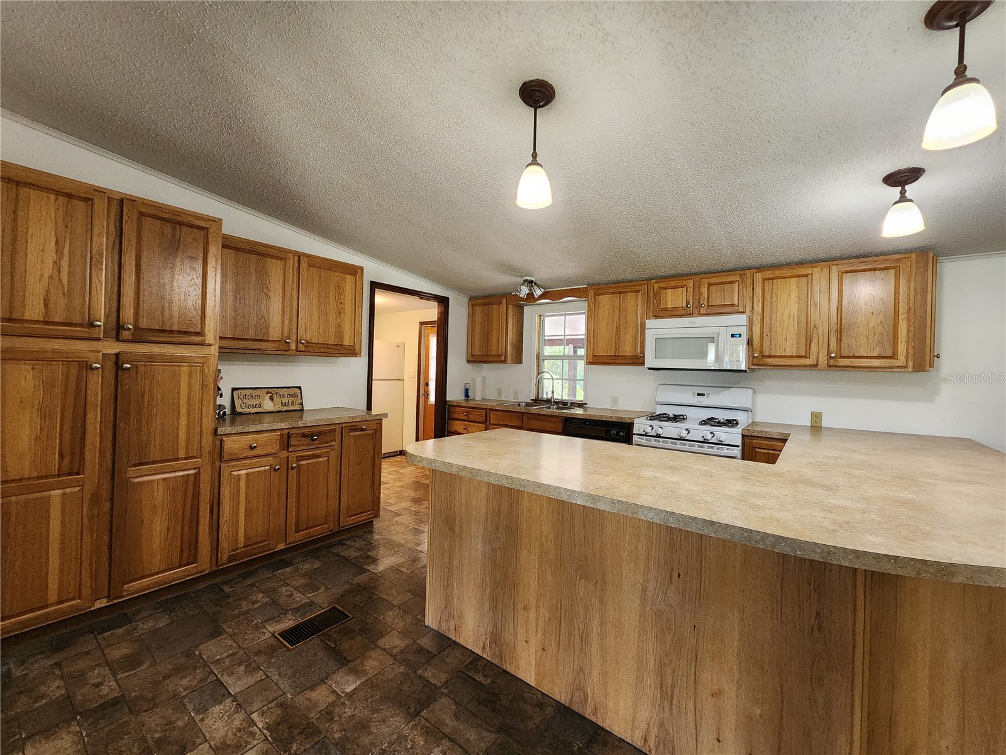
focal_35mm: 13
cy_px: 378
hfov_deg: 106.2
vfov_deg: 89.9
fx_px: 378
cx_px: 503
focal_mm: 2.2
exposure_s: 1/40
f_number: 2.2
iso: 320
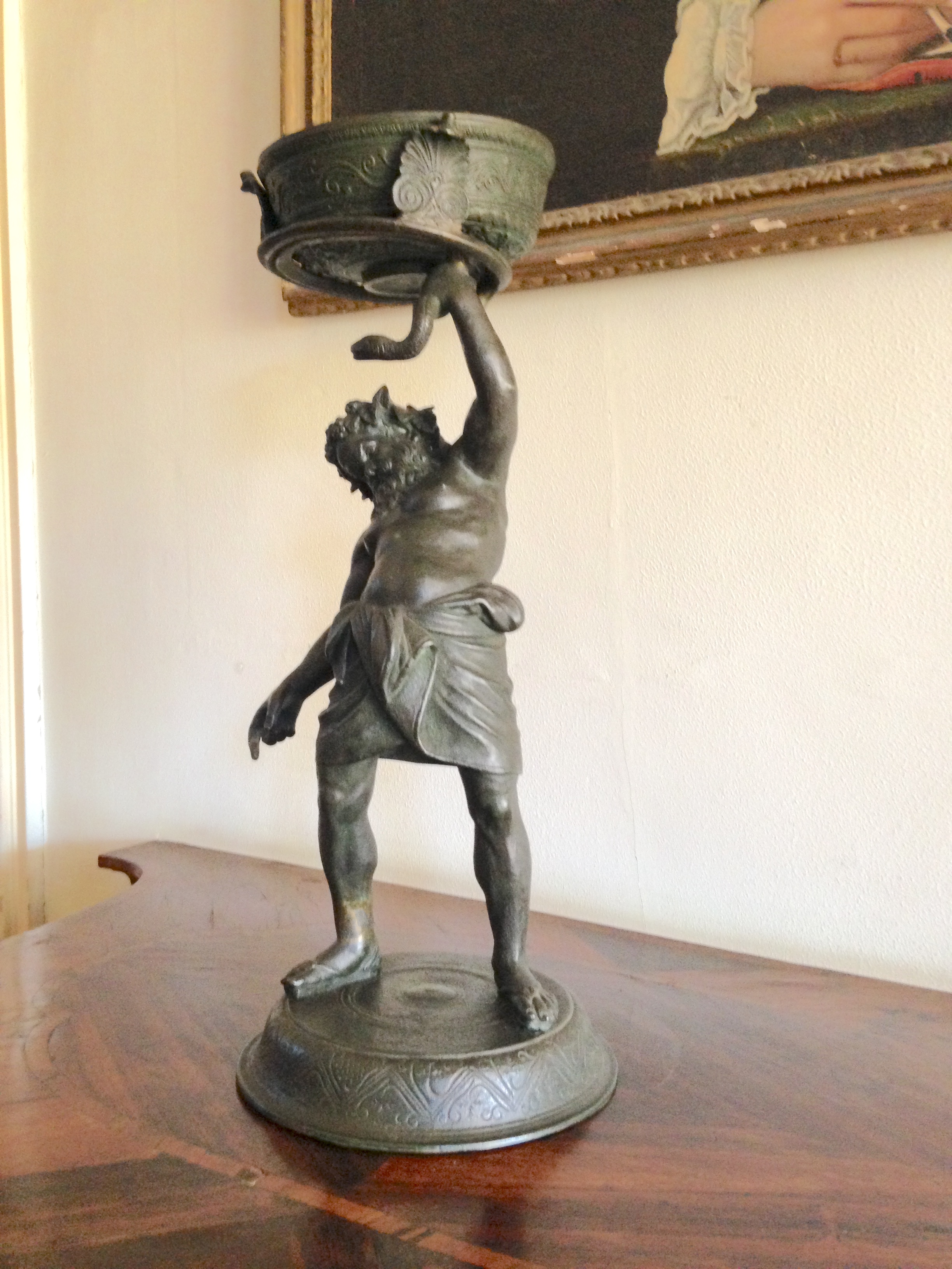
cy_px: 634
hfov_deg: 42.9
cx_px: 476
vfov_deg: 55.4
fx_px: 1210
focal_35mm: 33
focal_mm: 4.12
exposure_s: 1/20
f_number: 2.4
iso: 320
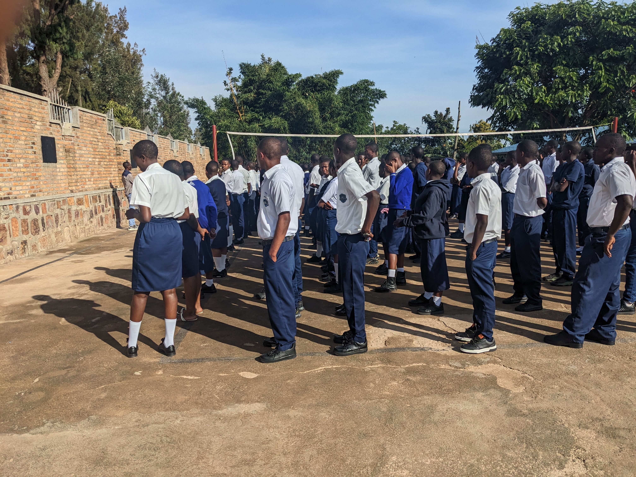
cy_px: 238
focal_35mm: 27
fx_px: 496
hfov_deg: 65.3
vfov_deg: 51.4
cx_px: 318
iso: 63
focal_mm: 4.38
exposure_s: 1/7812
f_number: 1.73
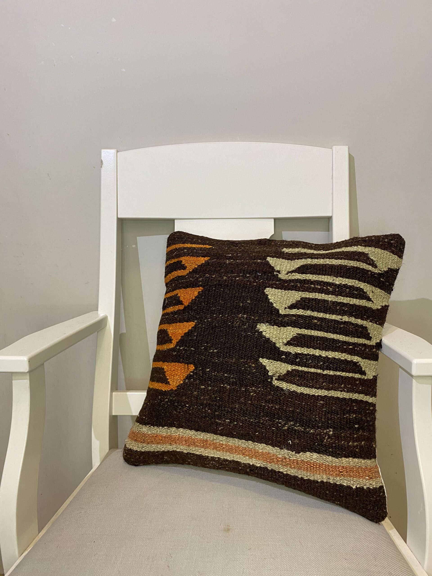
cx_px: 216
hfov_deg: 53.1
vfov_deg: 67.3
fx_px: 433
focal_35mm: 26
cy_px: 288
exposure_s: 1/79
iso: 125
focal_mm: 4.25
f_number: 1.8
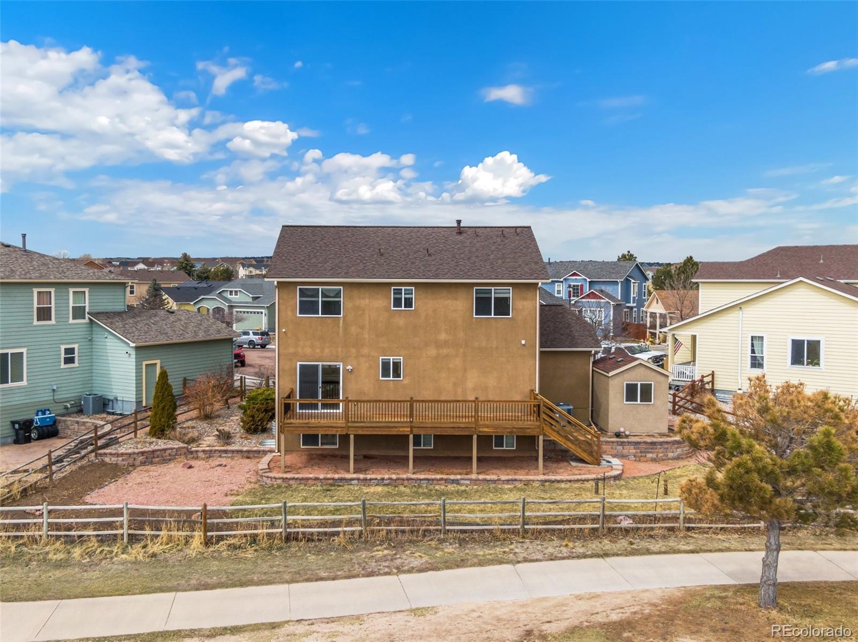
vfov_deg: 42.9
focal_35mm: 33
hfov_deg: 55.4
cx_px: 429
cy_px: 321
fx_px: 817
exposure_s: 1/30
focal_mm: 5.57
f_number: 3.2
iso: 100
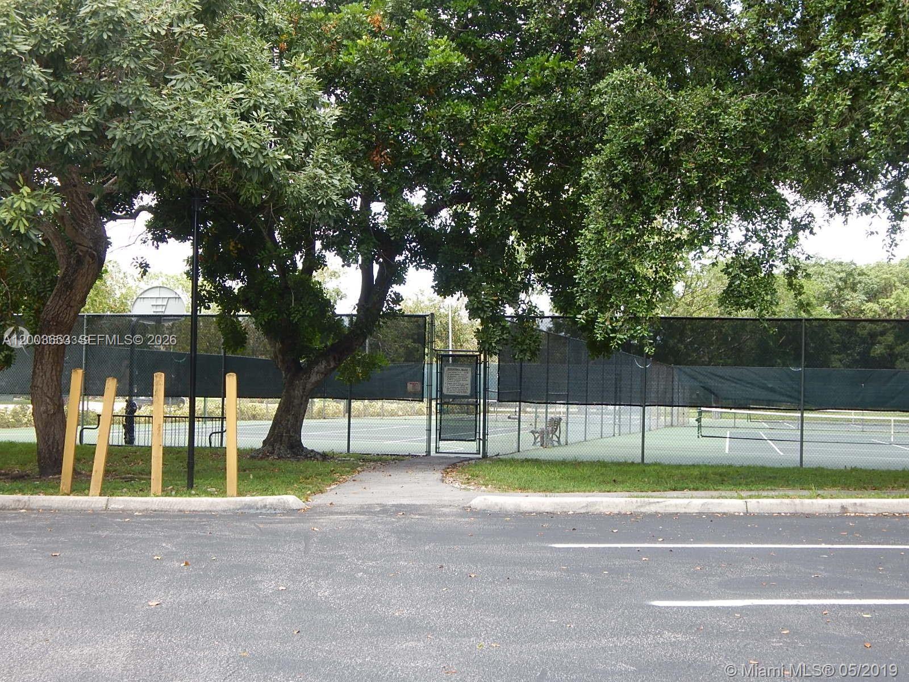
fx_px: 1260
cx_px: 454
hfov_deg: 39.7
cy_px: 341
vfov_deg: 30.3
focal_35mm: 48
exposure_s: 1/250
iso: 125
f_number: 3.7
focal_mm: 8.6
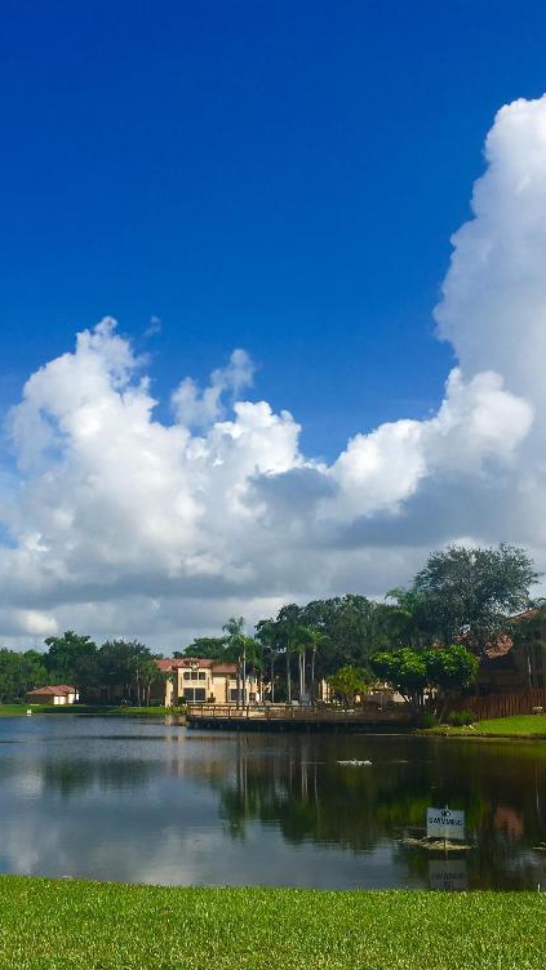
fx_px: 1107
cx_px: 170
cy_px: 489
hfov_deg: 27.5
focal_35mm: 43
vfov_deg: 47.4
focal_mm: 4.15
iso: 25
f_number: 2.2
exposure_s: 1/2653
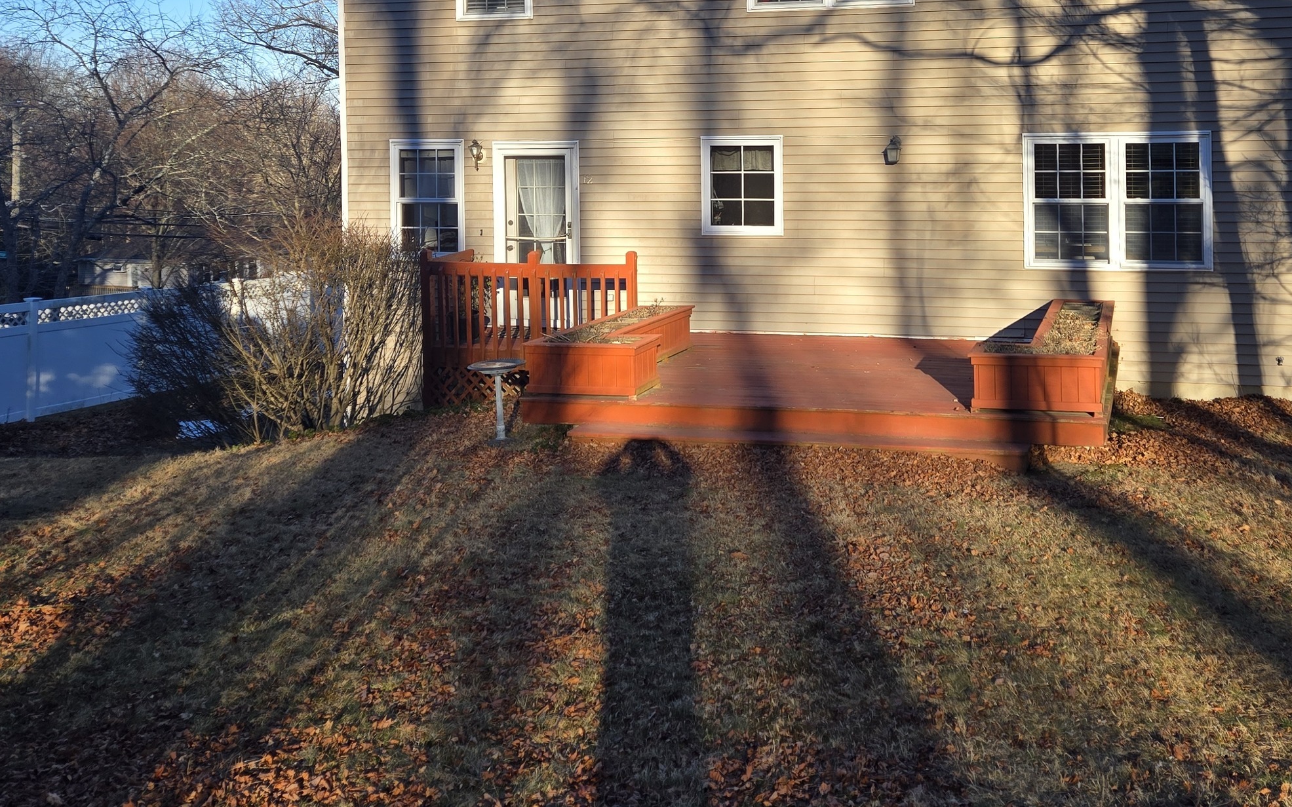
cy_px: 136
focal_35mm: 38
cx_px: 844
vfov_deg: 32.5
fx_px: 1338
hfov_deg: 50.8
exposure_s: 1/763
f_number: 1.8
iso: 25
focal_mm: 5.4
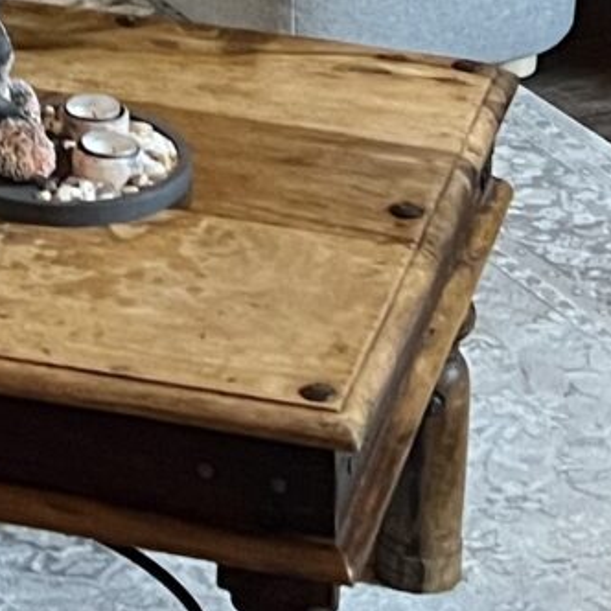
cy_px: -663
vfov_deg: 9.2
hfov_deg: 9.6
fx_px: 3535
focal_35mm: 177
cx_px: -256
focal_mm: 5.7
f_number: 1.5
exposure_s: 1/33
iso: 400
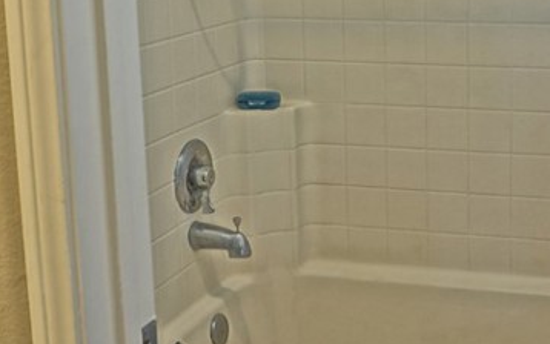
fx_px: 1050
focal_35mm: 70
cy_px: 74
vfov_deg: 18.5
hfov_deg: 28.9
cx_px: 415
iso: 250
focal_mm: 16
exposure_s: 1/30
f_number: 4
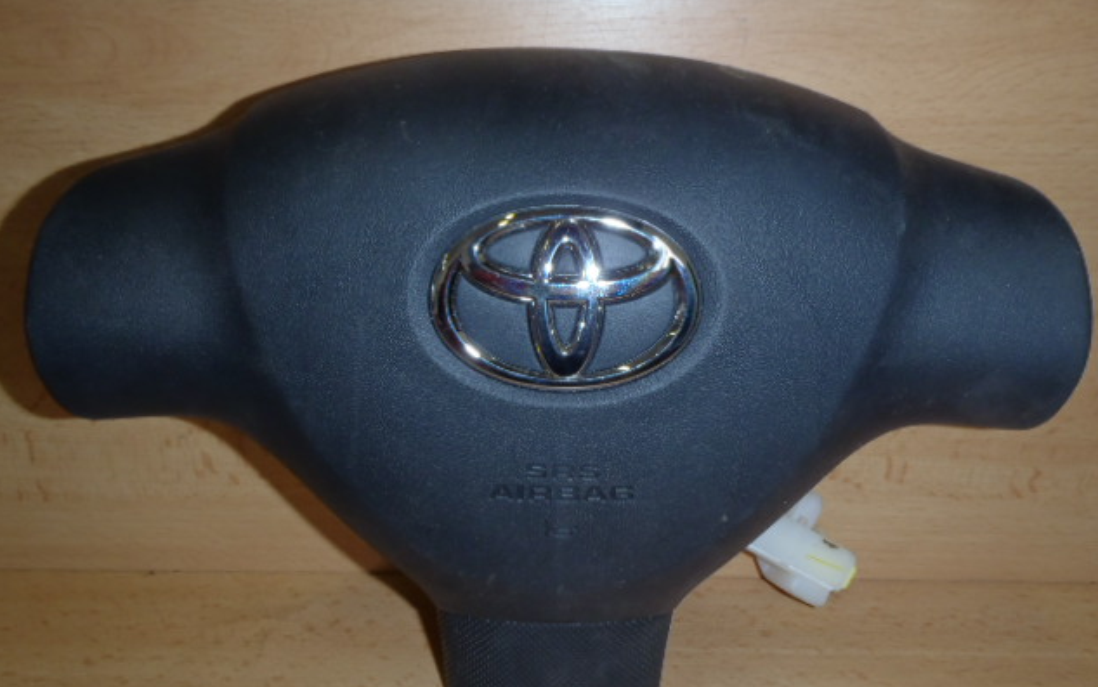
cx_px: 545
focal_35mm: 30
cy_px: 413
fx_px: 898
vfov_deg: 41.7
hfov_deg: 62.9
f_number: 3.9
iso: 100
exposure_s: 1/30
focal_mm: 5
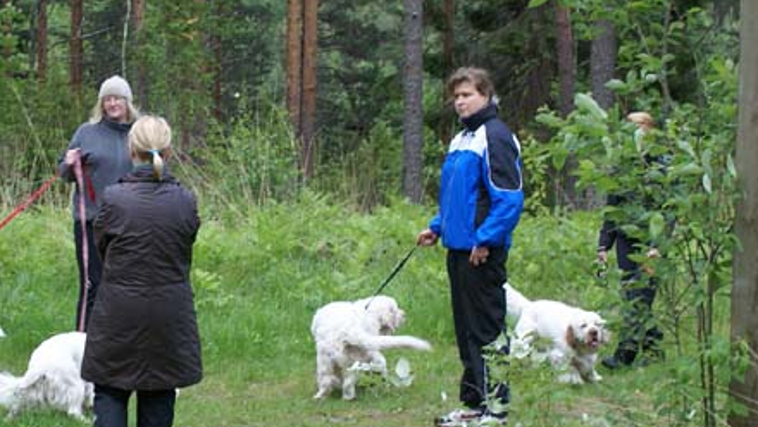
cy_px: 251
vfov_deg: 12.1
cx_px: 193
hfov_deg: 21.2
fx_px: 2010
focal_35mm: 100
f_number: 5.6
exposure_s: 1/60
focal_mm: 35
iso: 100
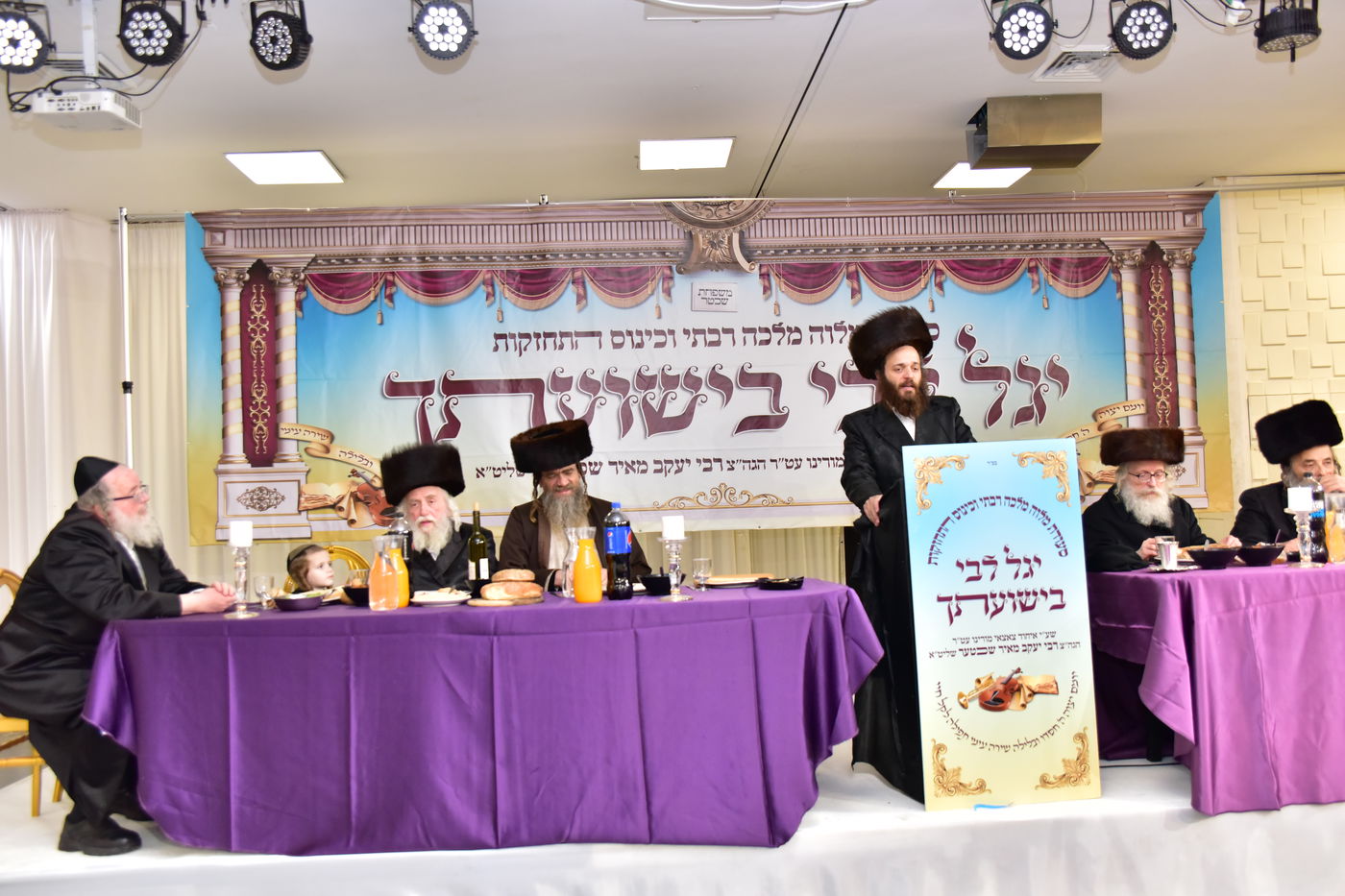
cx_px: 672
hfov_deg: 63.7
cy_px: 448
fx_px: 1083
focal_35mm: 29
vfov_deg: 45.0
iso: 1600
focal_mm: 29
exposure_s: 1/250
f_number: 3.5
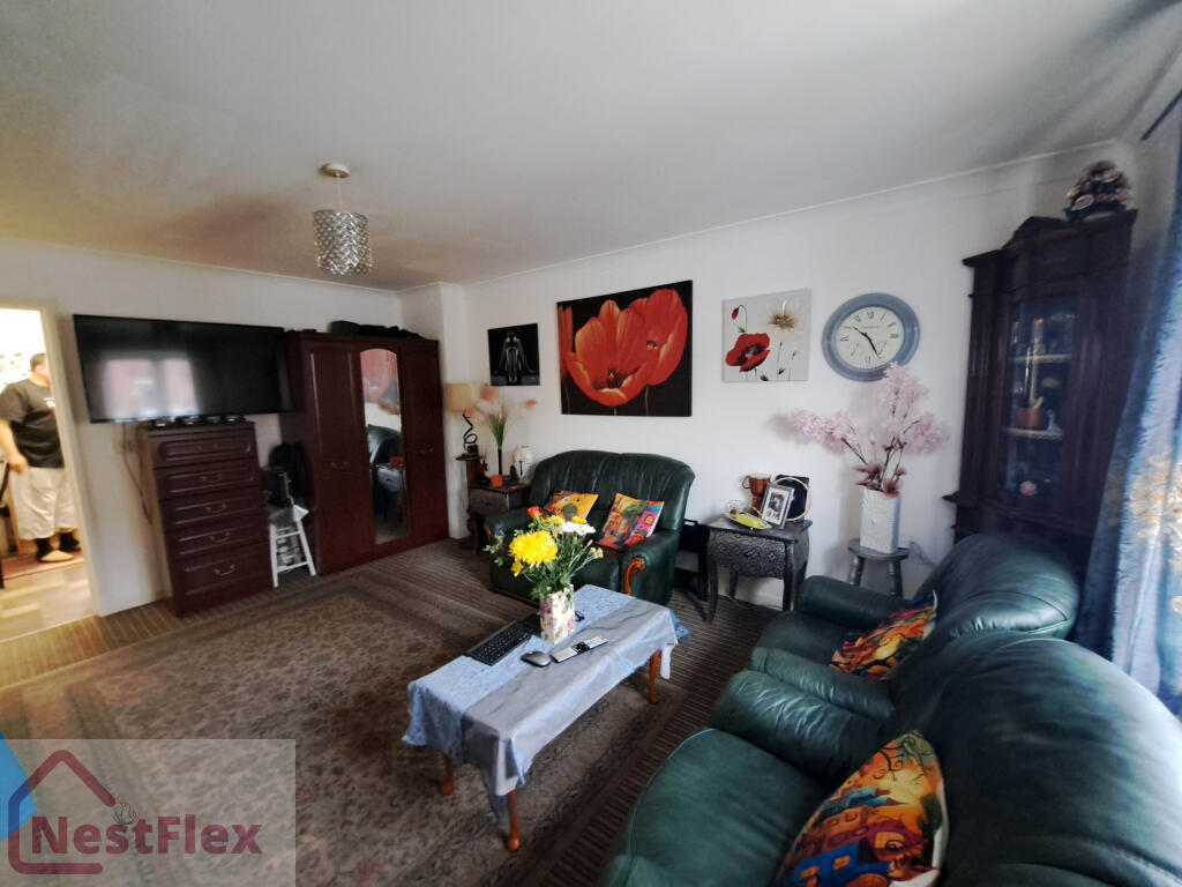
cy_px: 444
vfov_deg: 89.9
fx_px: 444
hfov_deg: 106.2
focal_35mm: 13
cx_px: 591
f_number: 2.2
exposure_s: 1/20
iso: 640
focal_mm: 1.74
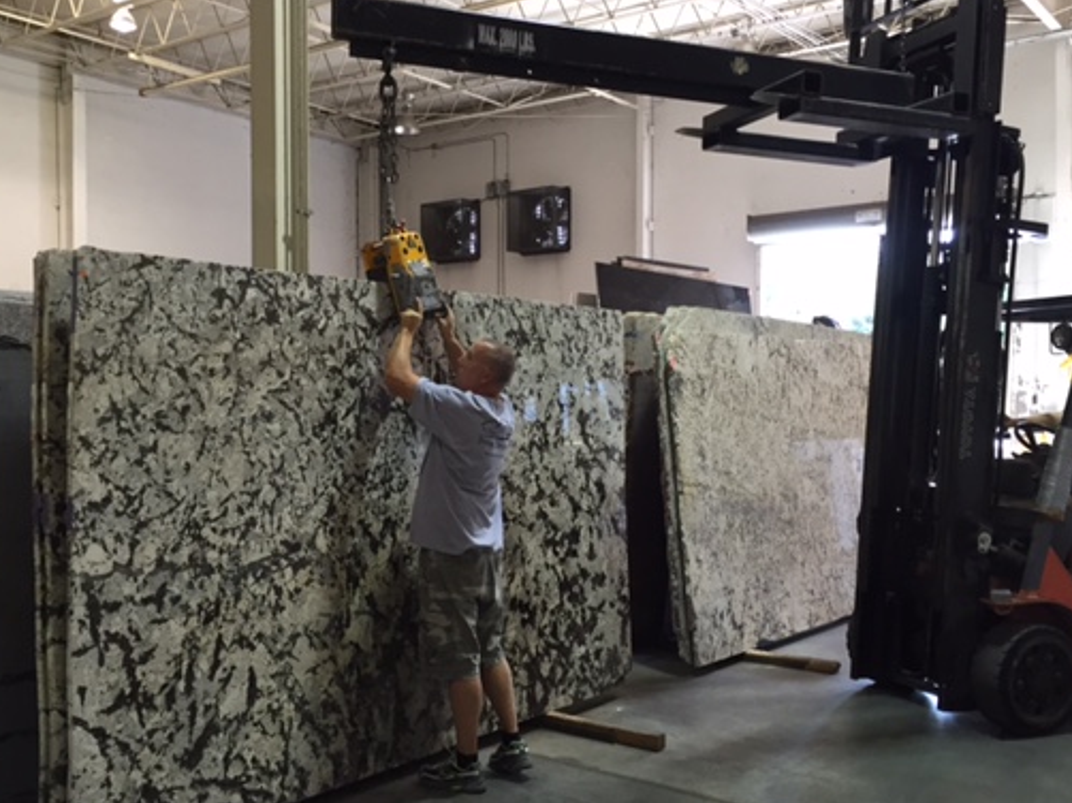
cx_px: 549
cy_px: 419
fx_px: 1145
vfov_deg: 38.6
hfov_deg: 50.2
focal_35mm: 37
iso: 50
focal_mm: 4.15
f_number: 2.2
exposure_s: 1/30
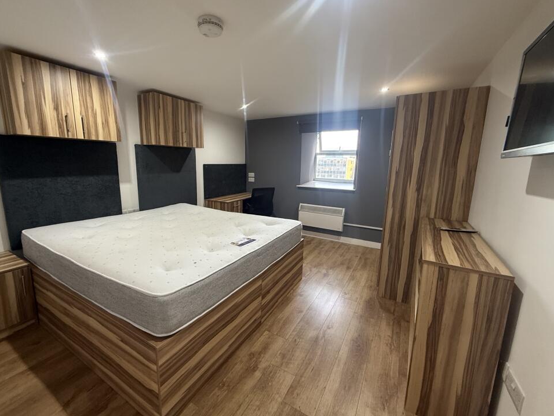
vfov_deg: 81.7
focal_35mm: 15
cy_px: 202
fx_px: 240
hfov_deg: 98.1
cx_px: 268
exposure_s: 1/100
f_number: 2.2
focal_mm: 2.22
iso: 250
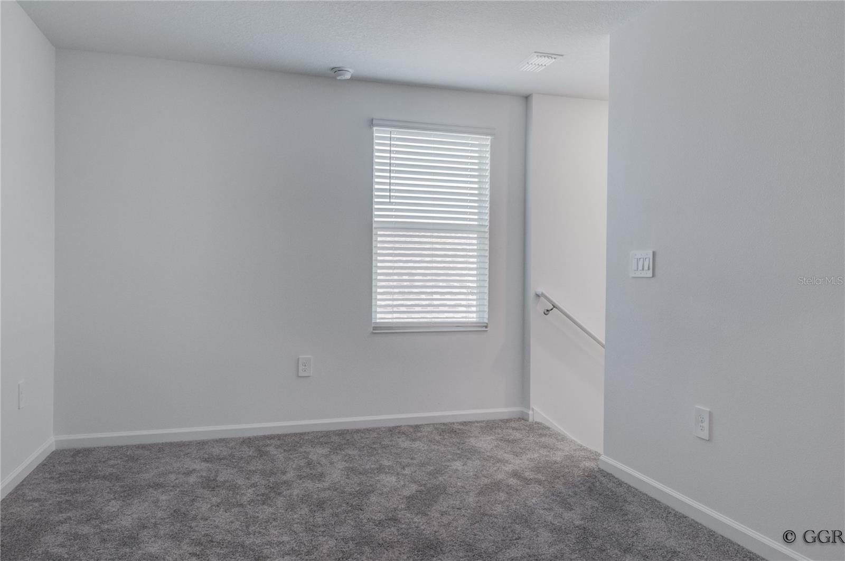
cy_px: 280
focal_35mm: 24
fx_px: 563
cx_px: 422
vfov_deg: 53.0
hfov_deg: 73.8
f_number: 8
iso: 400
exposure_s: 1/30
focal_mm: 16
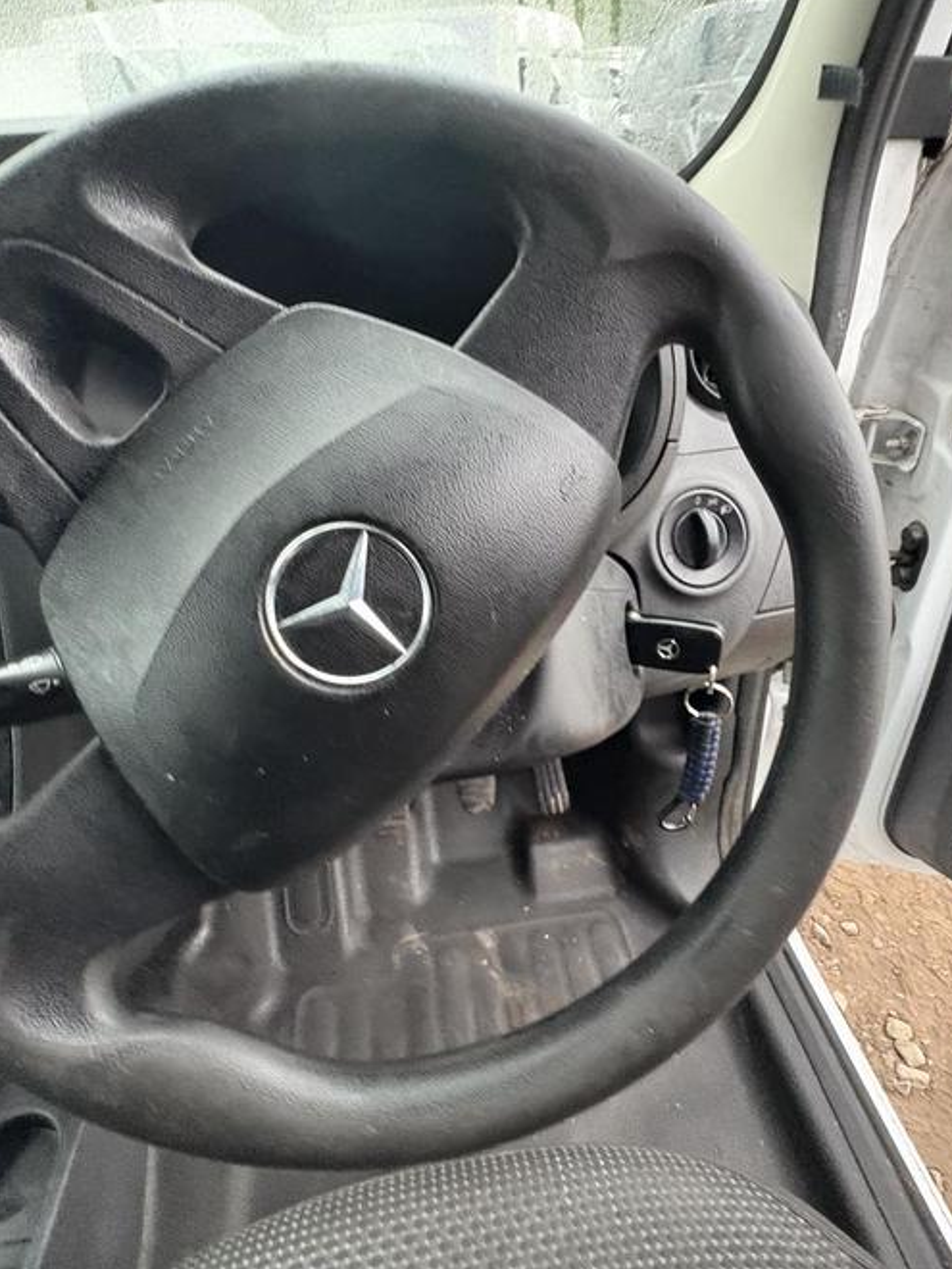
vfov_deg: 84.7
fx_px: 697
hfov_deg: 68.7
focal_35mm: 19
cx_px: 487
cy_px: 627
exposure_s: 1/60
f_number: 2.2
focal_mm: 2.22
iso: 640
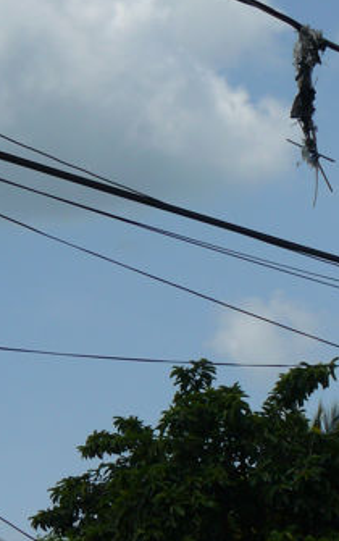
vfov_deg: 11.9
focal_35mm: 176
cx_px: 150
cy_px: 262
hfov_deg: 7.5
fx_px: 2596
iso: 80
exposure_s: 1/400
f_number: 6.3
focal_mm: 13
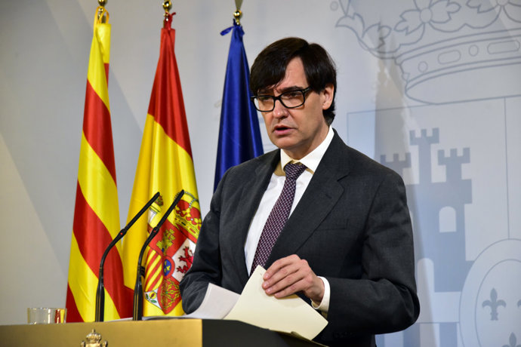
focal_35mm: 110
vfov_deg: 12.5
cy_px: 174
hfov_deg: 18.6
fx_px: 1592
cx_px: 260
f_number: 5.6
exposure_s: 1/320
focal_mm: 110
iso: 4500
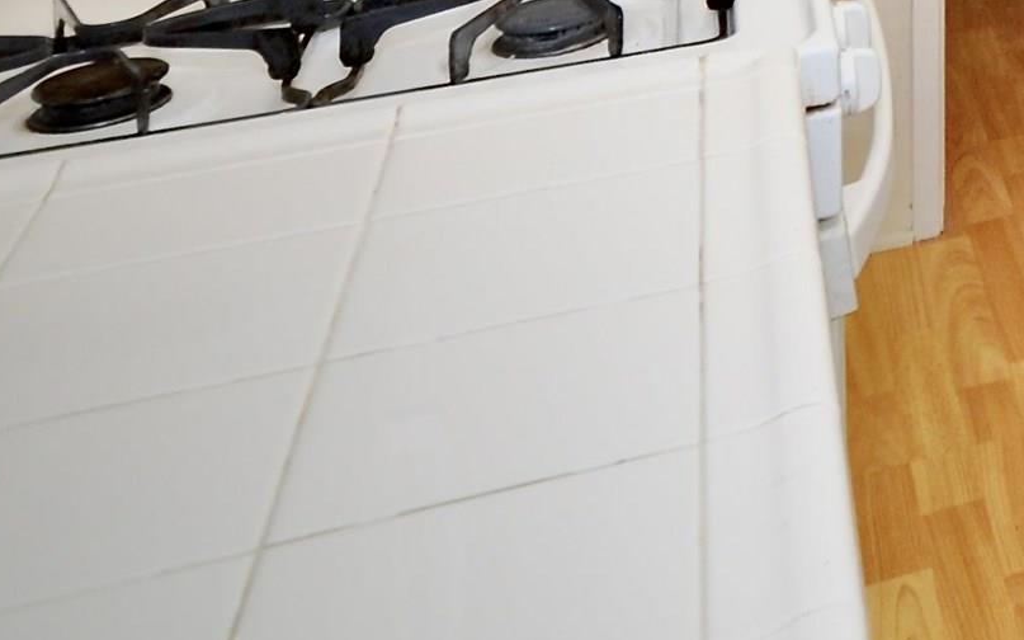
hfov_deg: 20.7
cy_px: -637
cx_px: 1897
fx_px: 1784
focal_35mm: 64
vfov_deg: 15.9
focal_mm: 11
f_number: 4.5
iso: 400
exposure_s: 1/80
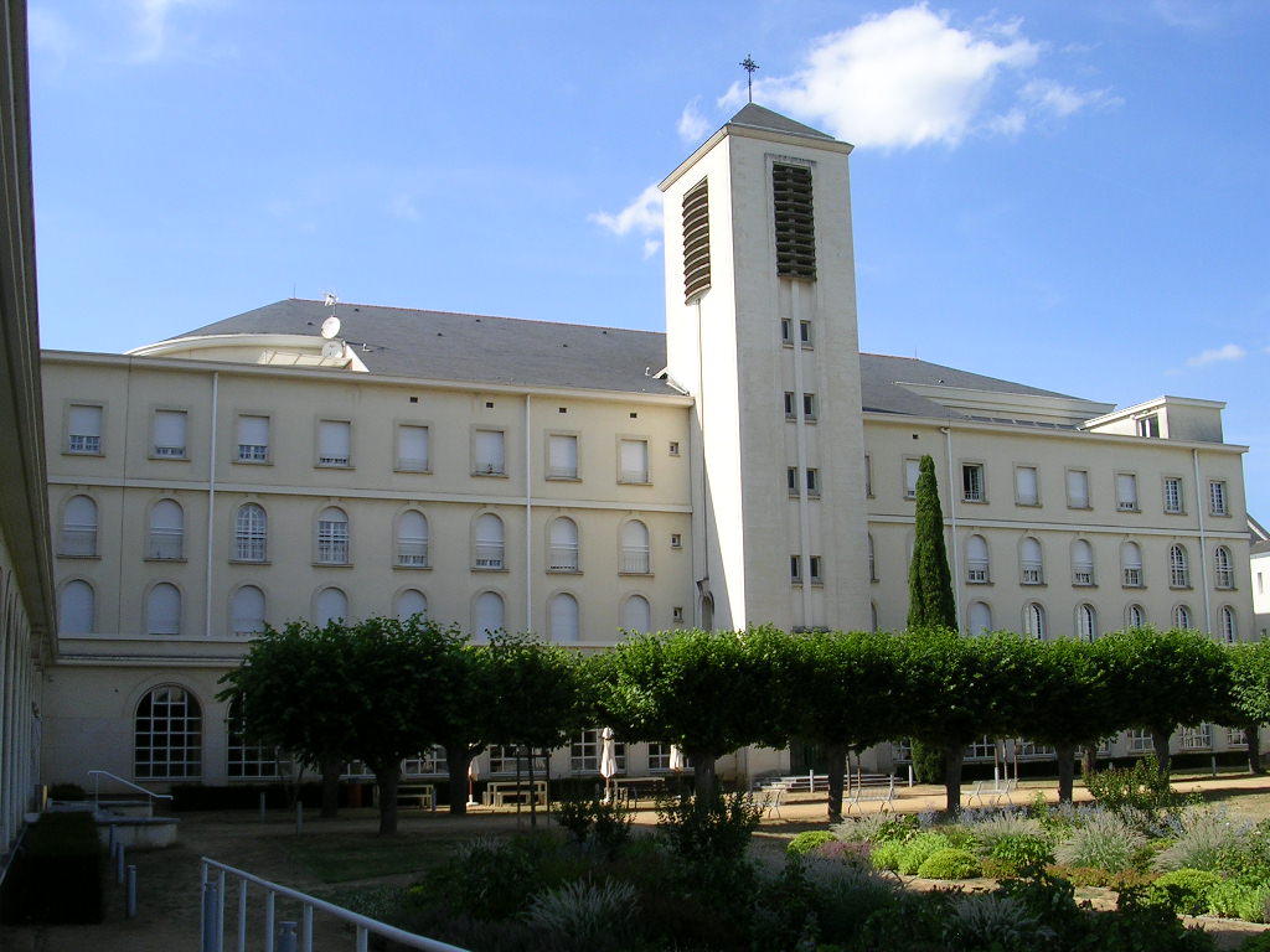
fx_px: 1394
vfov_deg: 37.7
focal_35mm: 38
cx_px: 635
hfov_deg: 49.0
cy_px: 476
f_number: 5.6
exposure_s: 1/253
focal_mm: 5.8
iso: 50
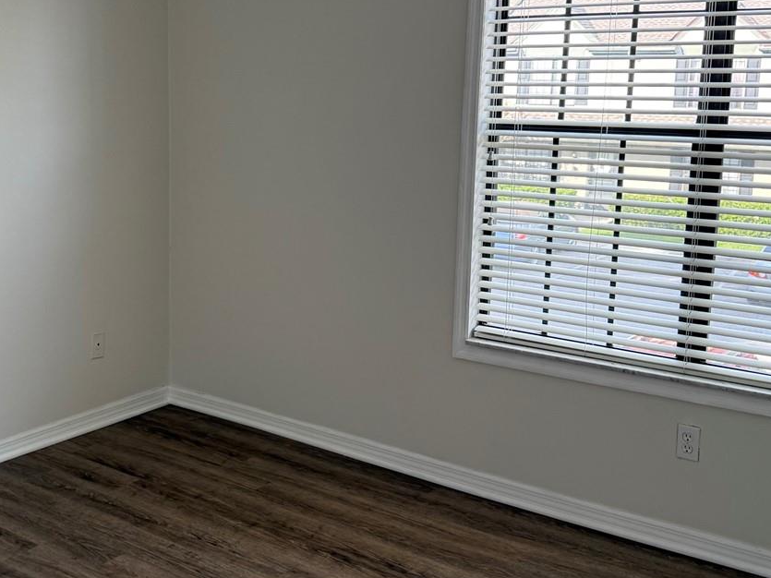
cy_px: 224
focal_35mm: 46
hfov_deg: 40.7
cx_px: 249
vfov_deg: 31.4
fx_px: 1024
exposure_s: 1/229
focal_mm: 6.76
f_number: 1.78
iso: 100
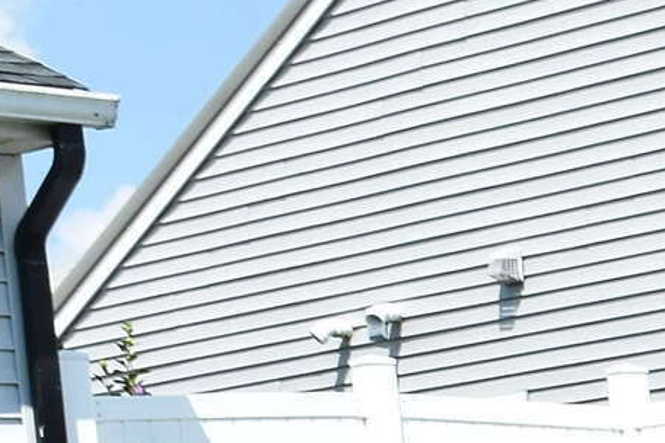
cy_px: 973
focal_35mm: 182
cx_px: 1683
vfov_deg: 7.2
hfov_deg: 9.7
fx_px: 3362
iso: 100
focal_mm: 18
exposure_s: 1/80
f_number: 11
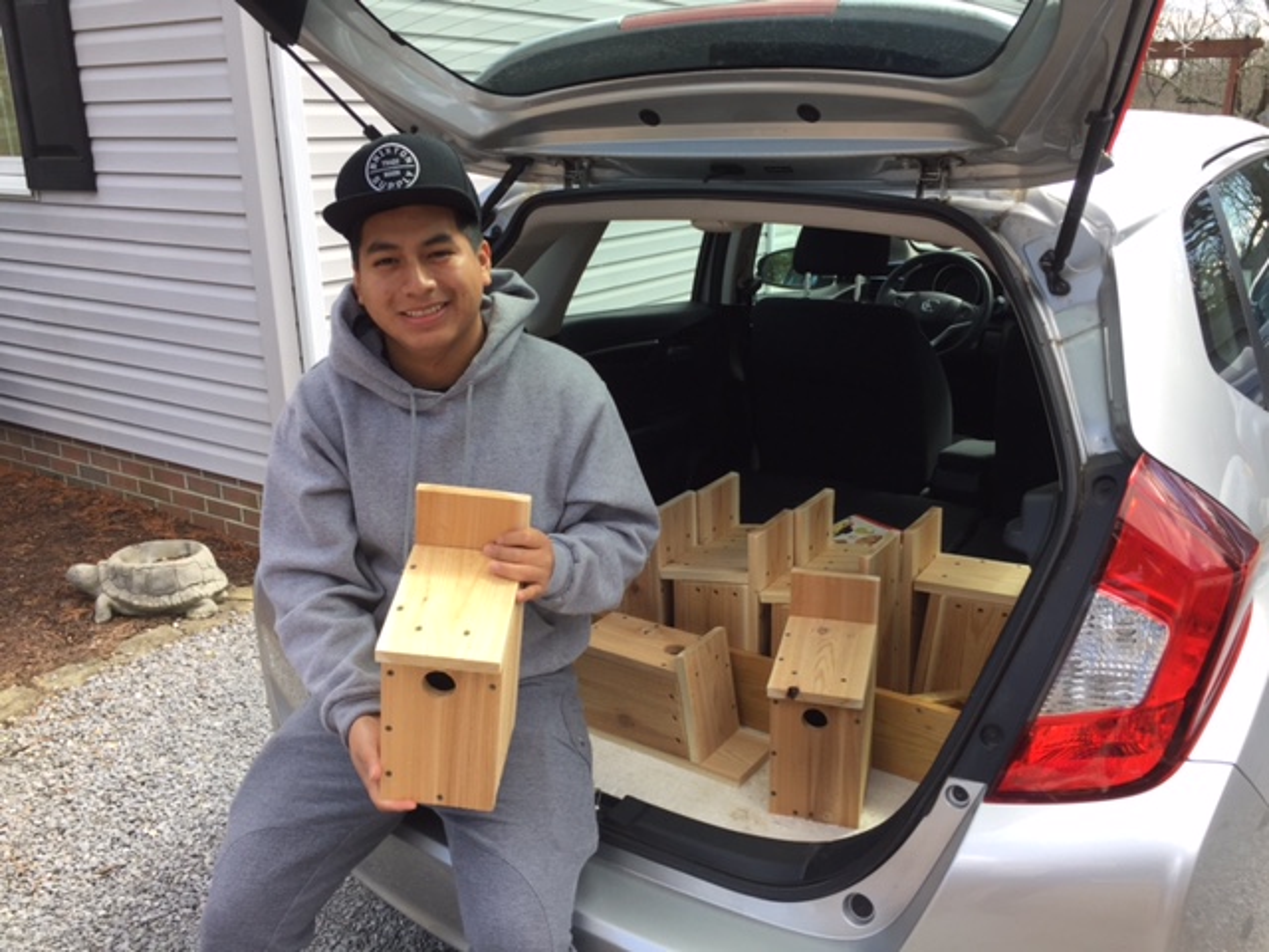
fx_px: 1063
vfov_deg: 48.2
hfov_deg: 61.7
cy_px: 476
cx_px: 634
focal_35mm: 29
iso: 32
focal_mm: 4.15
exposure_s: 1/295
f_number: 2.2
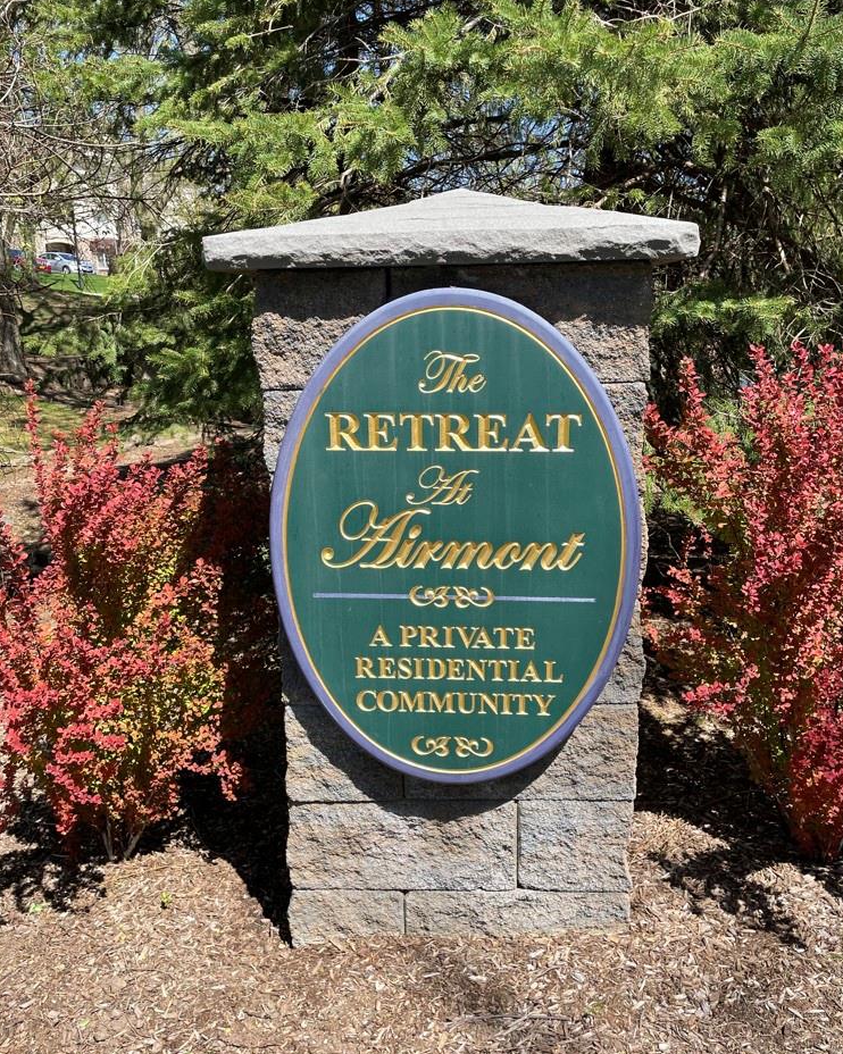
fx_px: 874
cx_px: 433
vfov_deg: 62.2
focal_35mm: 28
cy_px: 542
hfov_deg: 51.5
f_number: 1.6
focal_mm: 4.2
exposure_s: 1/1595
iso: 32
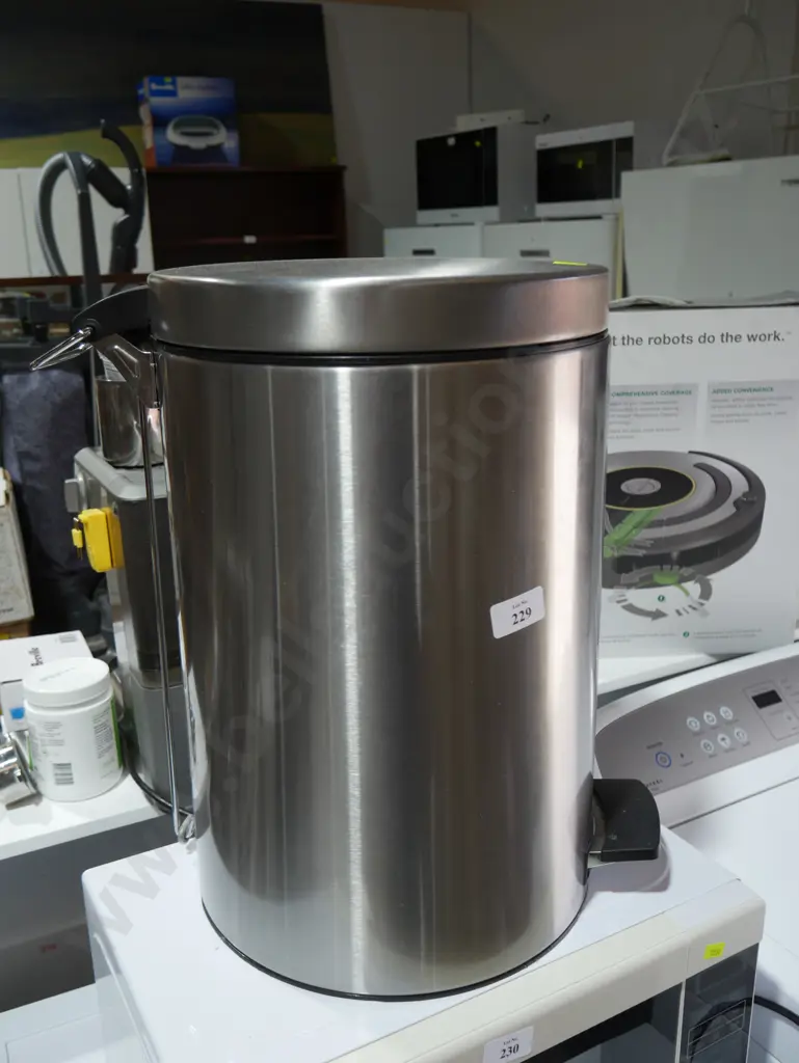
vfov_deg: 53.9
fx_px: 1046
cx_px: 400
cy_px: 532
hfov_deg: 41.8
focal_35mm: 34
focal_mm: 17
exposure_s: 1/80
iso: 200
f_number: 4
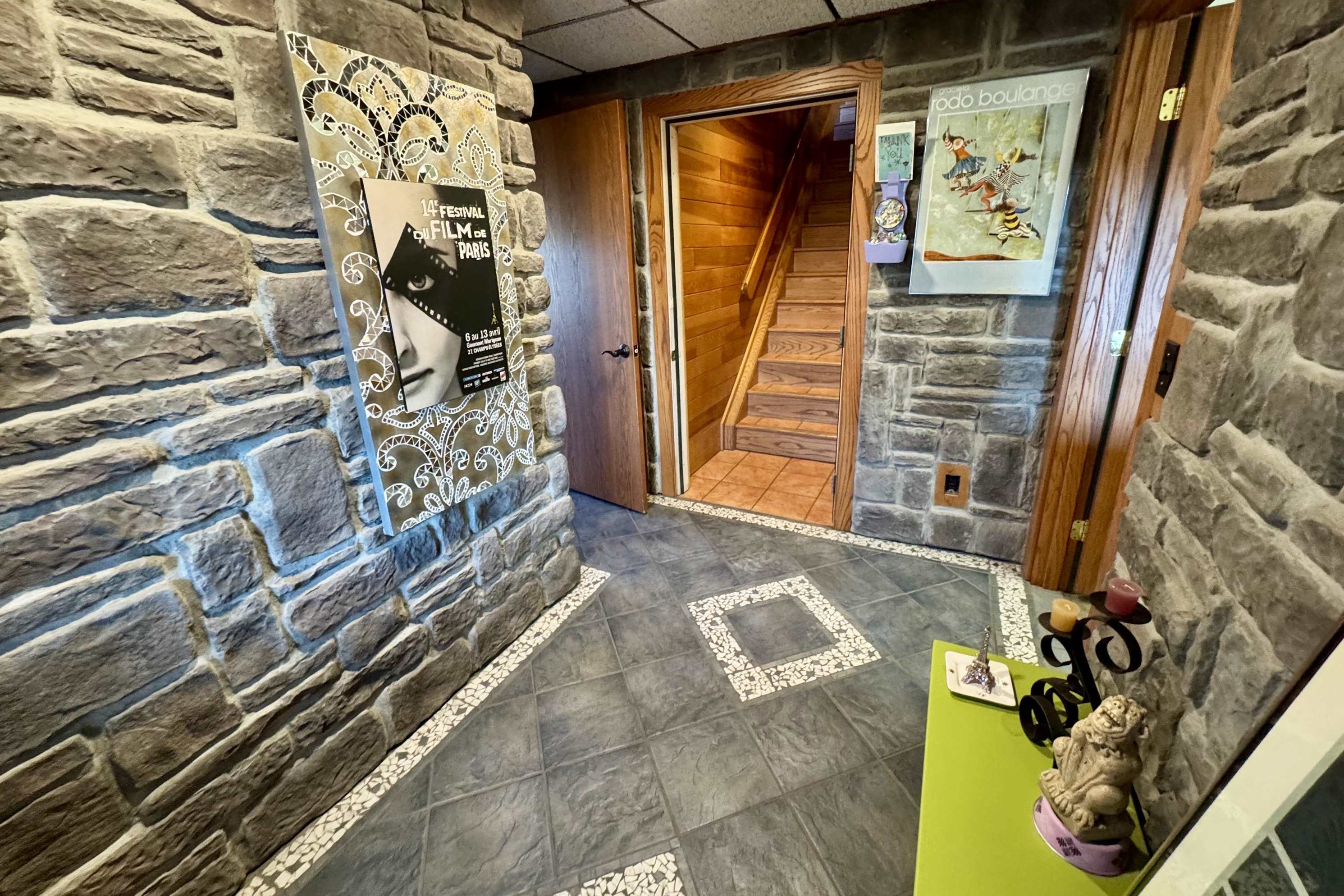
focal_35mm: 15
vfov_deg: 77.3
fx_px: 560
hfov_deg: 100.4
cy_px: 429
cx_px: 681
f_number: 2.2
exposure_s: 1/60
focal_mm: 2.22
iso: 400
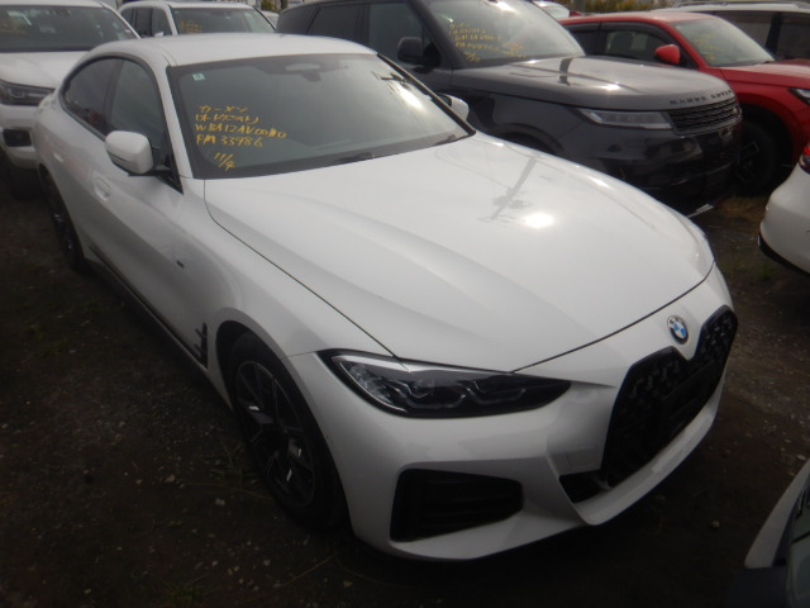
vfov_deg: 56.8
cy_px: 304
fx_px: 562
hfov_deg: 71.6
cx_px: 405
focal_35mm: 24
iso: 125
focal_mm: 4.3
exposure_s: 1/500
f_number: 2.8
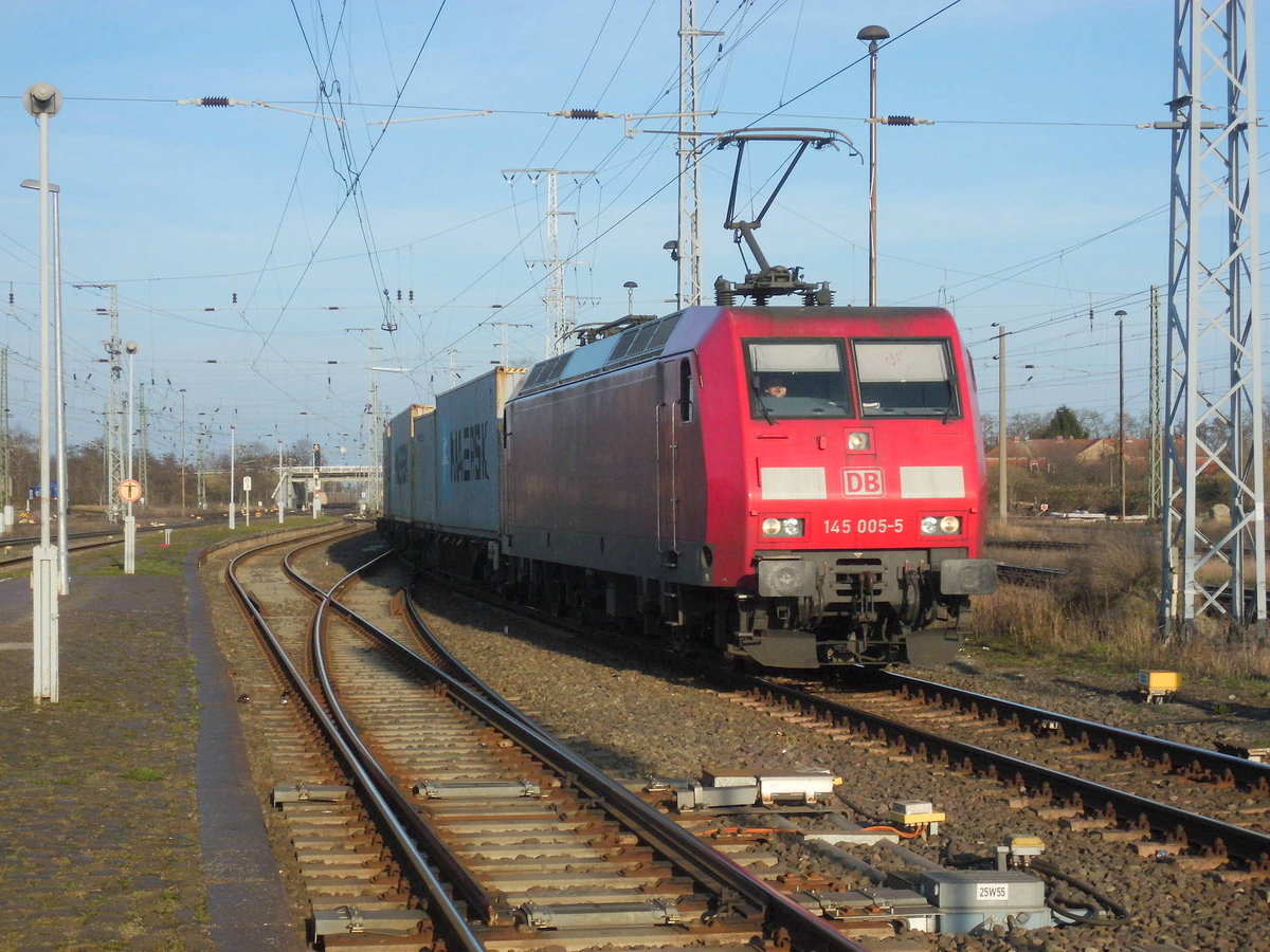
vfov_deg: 19.1
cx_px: 635
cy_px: 476
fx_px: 2825
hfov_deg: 25.3
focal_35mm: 77
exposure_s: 1/500
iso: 100
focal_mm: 13.8
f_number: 5.5
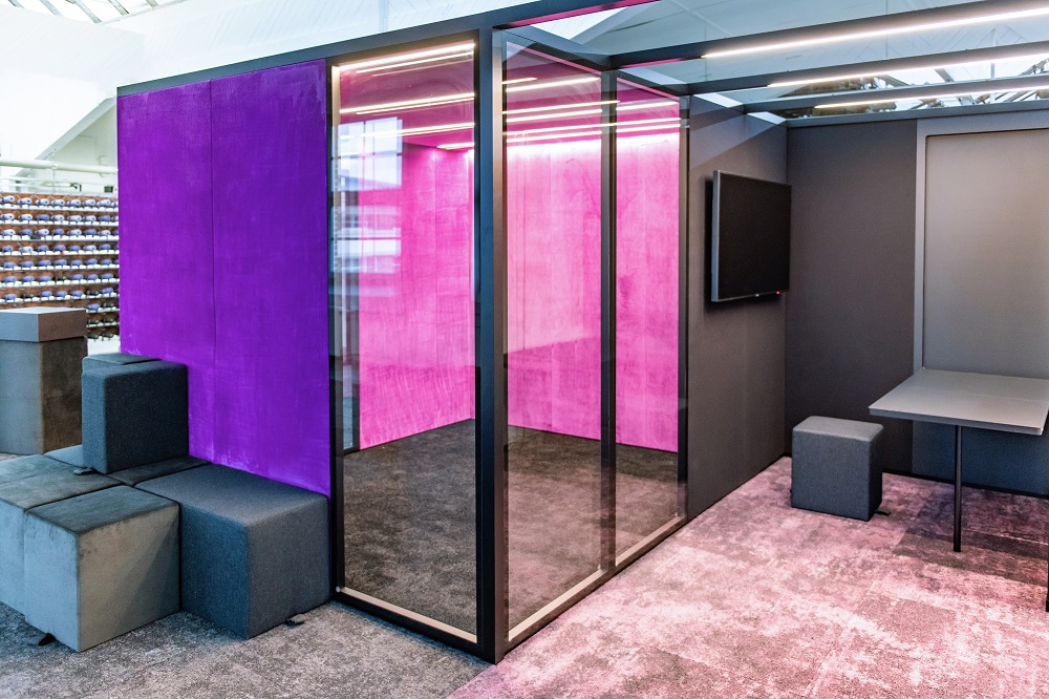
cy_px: 350
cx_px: 524
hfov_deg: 69.4
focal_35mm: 26
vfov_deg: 49.5
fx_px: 757
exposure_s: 1/60
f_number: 2.8
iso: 500
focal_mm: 26
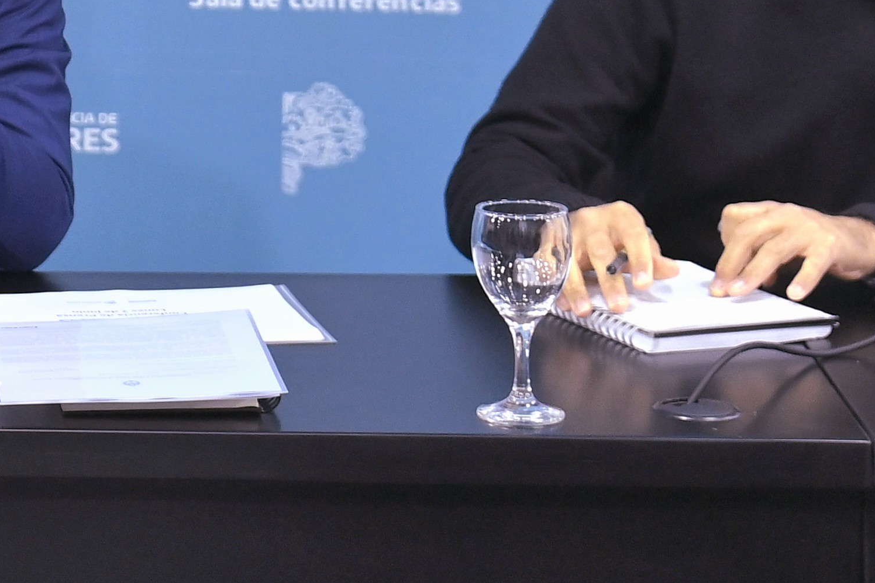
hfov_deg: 13.1
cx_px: -180
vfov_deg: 8.9
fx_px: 3695
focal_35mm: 152
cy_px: -230
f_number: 3.5
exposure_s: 1/323
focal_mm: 48
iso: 2500
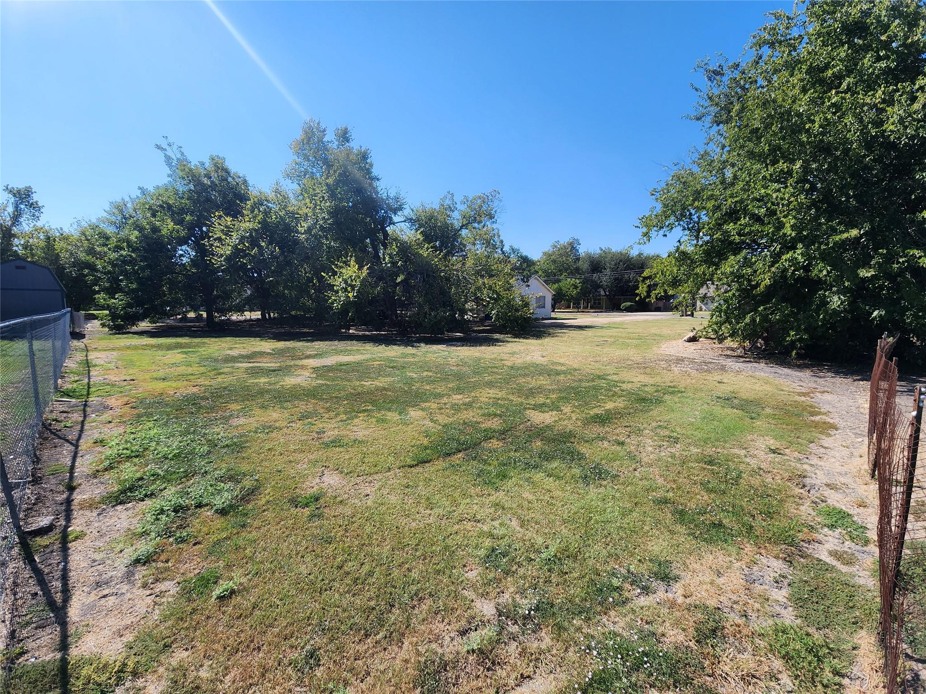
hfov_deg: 106.2
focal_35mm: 13
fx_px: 348
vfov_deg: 89.9
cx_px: 463
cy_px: 347
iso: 50
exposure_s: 1/1563
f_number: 2.2
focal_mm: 2.2
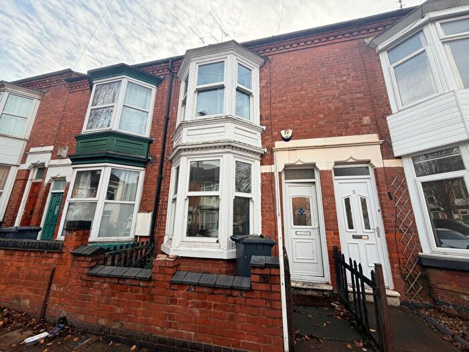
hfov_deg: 102.1
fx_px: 190
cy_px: 176
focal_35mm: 14
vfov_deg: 85.7
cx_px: 234
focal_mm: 2.22
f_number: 2.2
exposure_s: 1/248
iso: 40
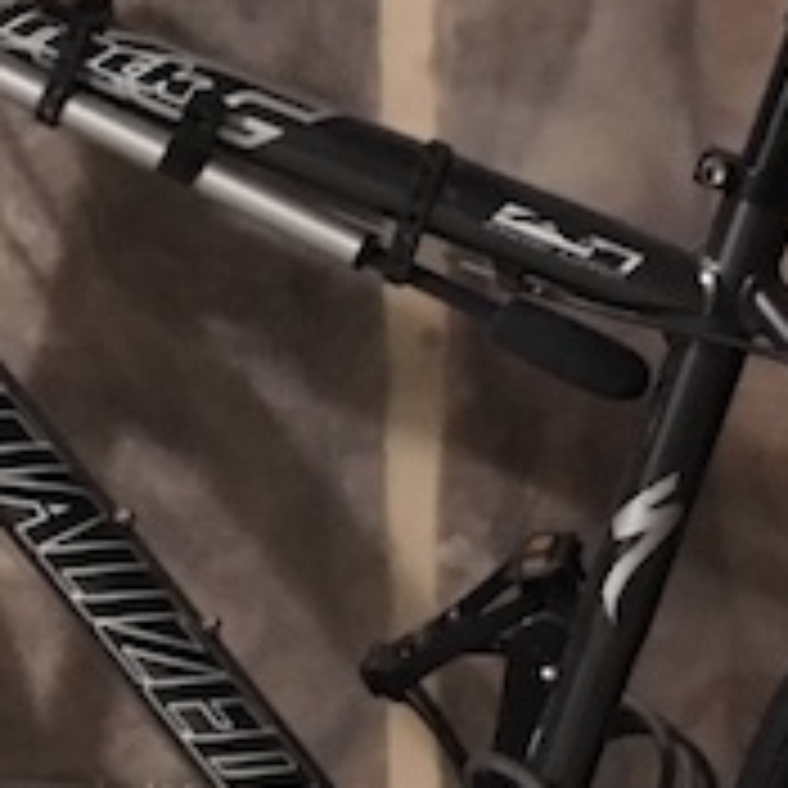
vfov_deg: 14.9
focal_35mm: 117
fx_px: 3013
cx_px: 414
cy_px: 513
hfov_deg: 14.9
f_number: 2.2
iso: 640
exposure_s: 1/15
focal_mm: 4.15
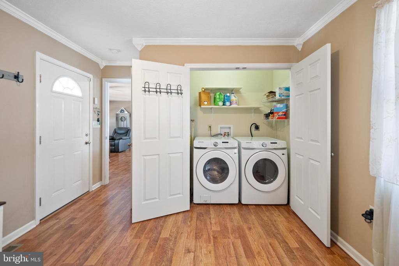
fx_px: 166
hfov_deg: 100.4
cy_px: 133
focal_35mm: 15
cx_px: 200
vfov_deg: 77.3
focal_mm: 9.7
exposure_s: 1/5
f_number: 5
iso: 800
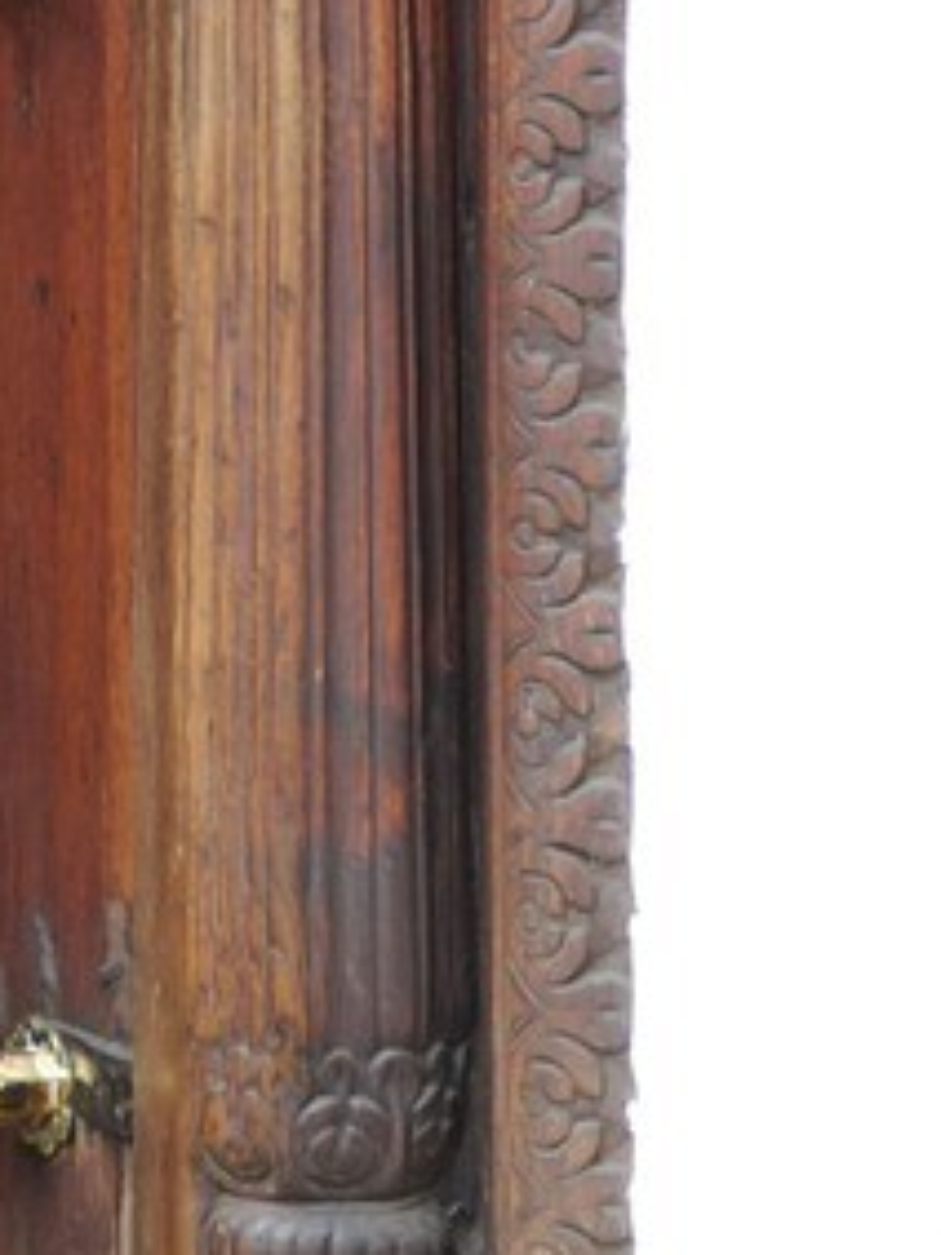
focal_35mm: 245
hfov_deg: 5.8
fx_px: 8887
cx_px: -1278
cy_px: -1388
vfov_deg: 7.7
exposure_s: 1/160
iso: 200
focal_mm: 45
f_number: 2.8
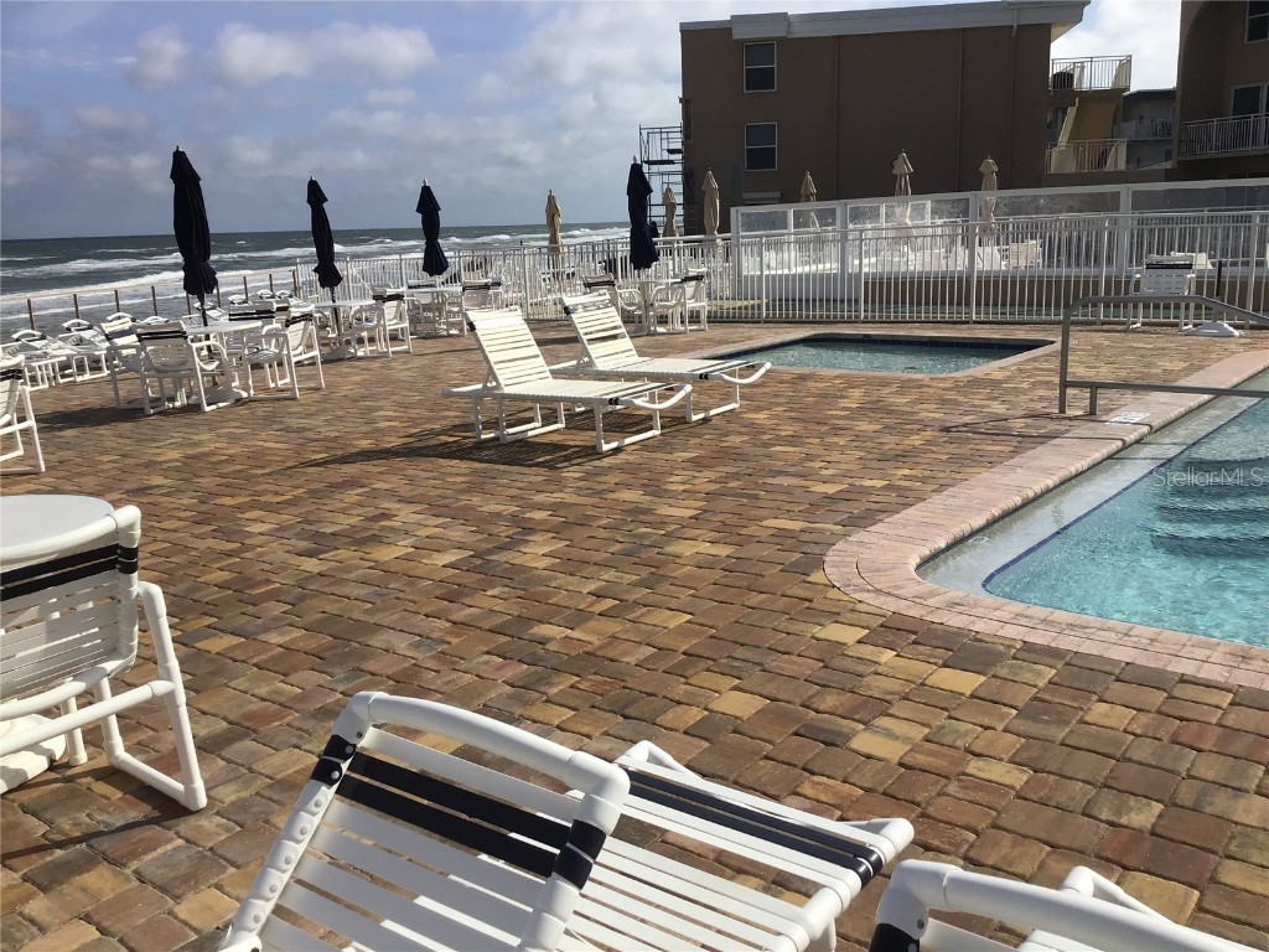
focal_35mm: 31
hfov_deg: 58.4
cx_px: 634
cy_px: 476
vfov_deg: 45.4
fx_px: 1136
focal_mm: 3.3
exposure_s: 1/2809
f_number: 2.4
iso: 25
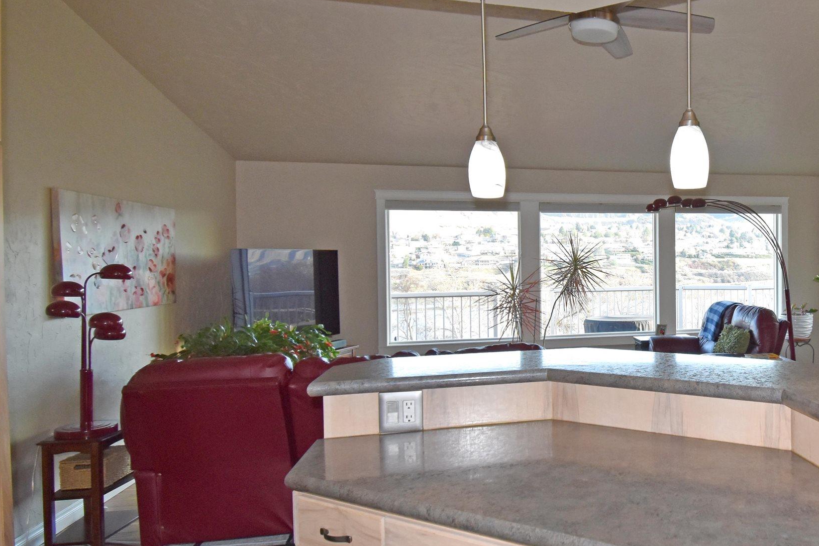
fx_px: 637
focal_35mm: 28
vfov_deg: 46.4
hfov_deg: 59.2
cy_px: 271
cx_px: 679
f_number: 5.6
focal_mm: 10
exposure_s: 1/125
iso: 800
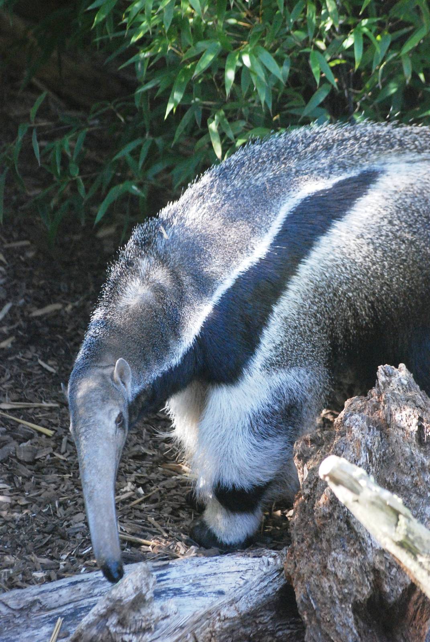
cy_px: 321
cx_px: 215
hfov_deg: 5.4
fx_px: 4556
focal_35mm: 255
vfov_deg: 8.1
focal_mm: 170
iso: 1600
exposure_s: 1/400
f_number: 4.8
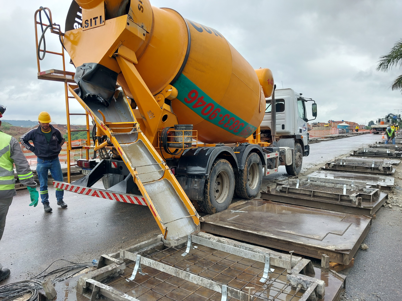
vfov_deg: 46.8
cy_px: 150
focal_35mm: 30
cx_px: 201
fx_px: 348
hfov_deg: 60.0
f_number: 1.8
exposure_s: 1/120
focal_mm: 4.6
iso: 32
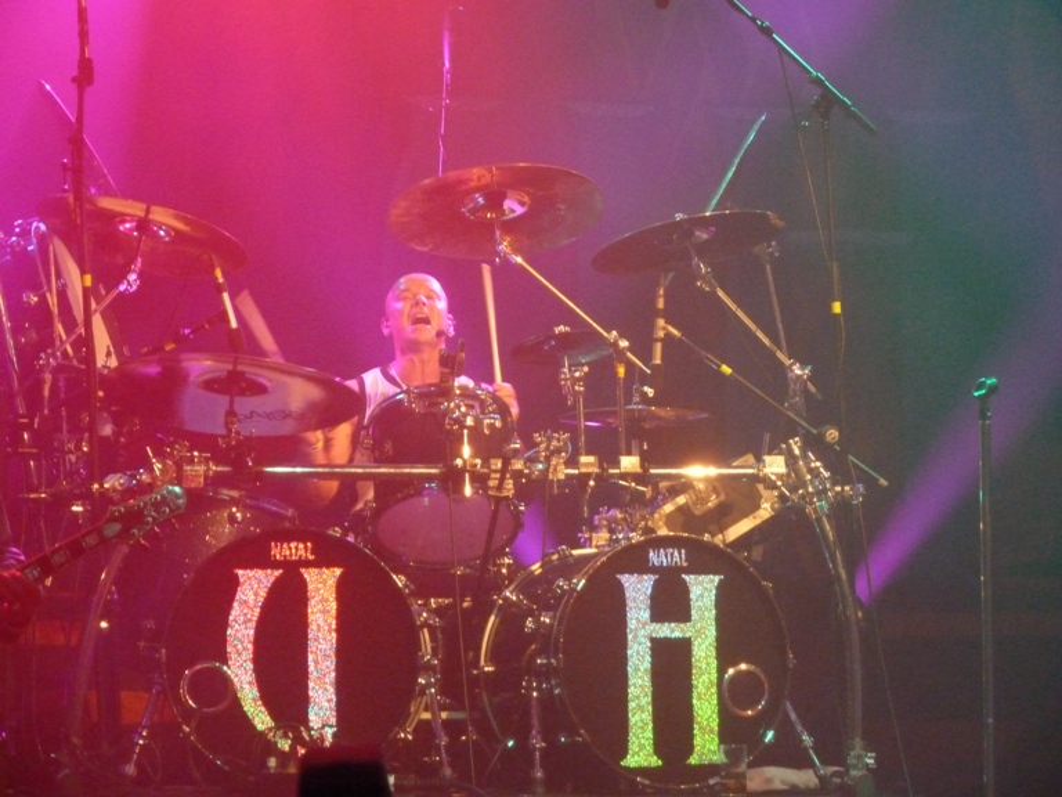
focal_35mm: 128
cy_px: 398
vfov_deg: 11.6
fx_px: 3927
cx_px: 531
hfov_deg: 15.4
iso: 800
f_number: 4.4
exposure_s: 1/100
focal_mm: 21
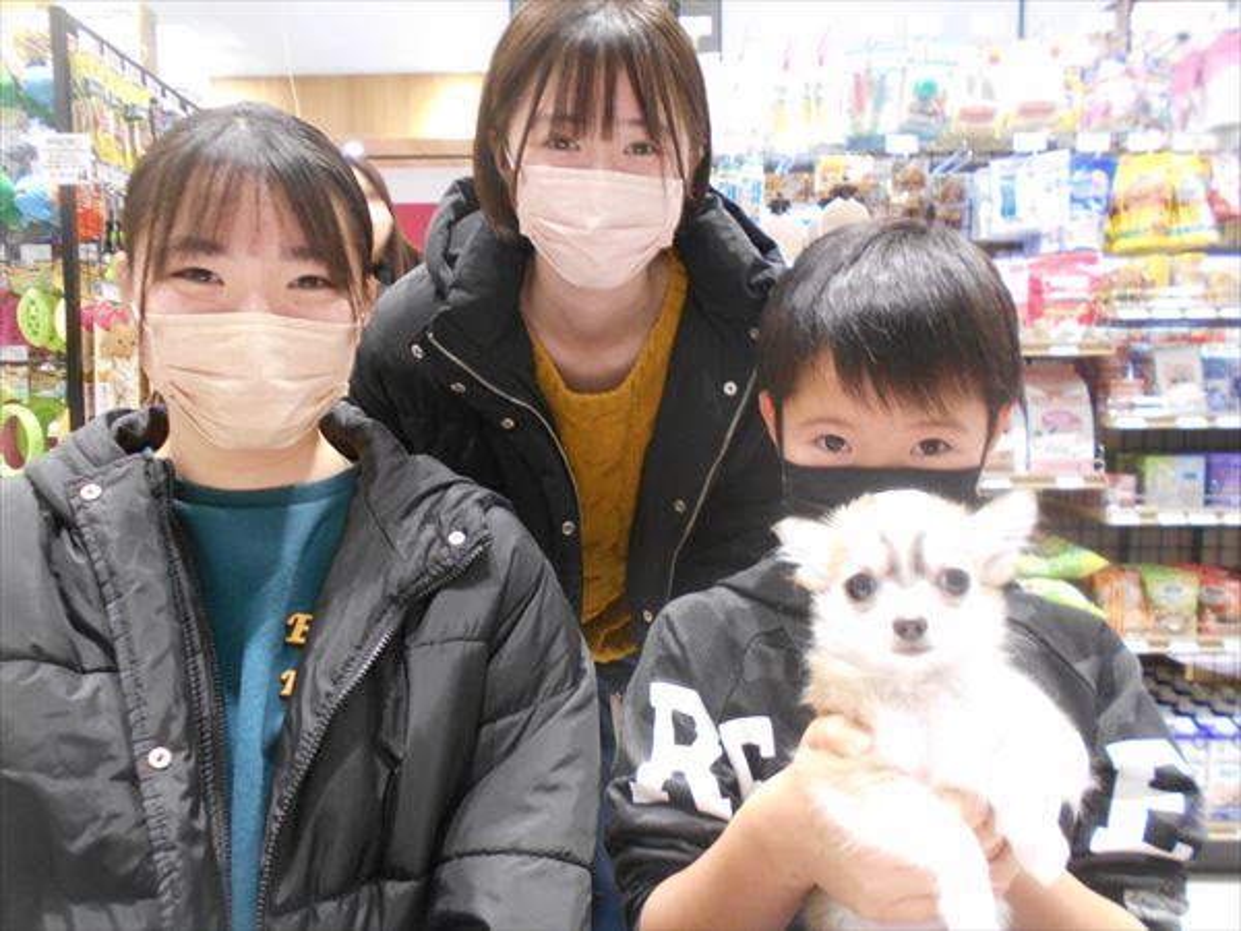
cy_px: 466
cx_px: 620
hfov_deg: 67.3
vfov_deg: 53.1
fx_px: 932
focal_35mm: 26
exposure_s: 1/15
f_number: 3.2
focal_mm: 4.6
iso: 400
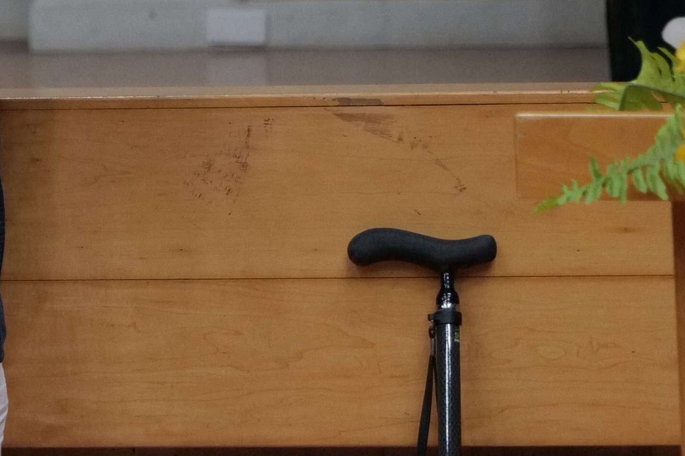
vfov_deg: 5.3
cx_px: -326
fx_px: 4947
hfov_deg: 7.8
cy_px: -172
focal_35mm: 260
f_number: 4.5
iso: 4000
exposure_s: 1/250
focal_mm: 62
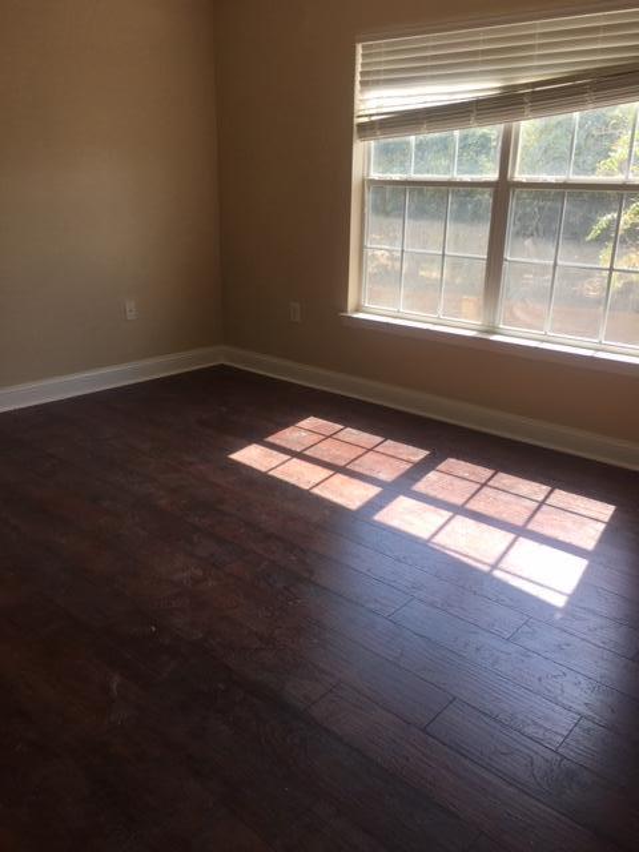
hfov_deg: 48.2
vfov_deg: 61.7
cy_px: 426
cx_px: 320
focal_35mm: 29
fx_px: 714
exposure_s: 1/207
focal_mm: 4.15
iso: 25
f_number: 2.2
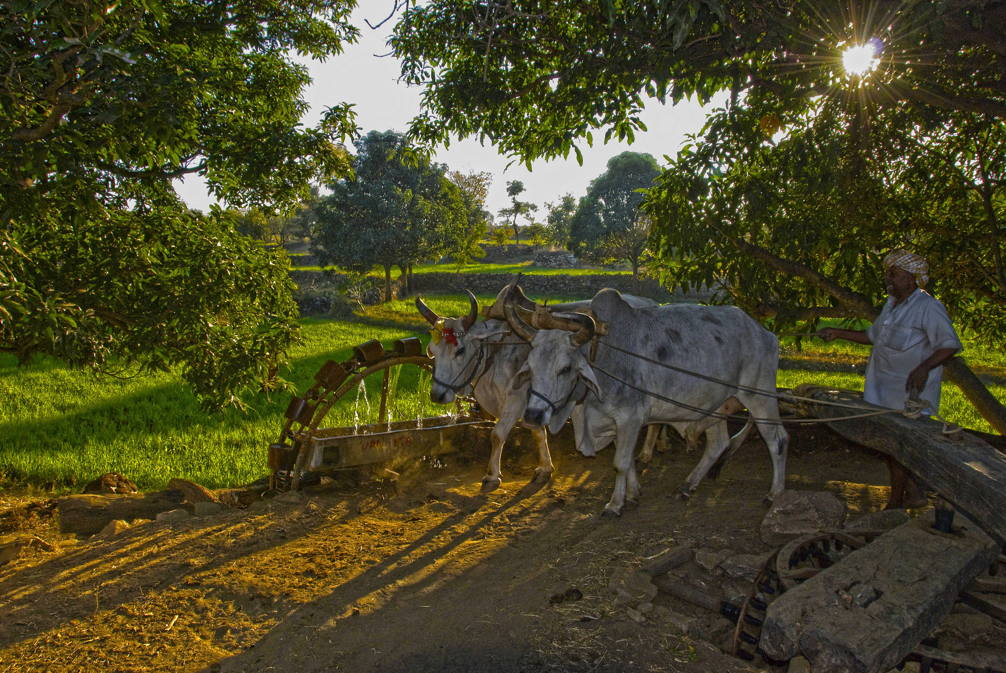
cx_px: 503
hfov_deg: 67.3
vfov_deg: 48.0
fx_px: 755
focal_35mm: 27
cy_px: 336
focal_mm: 18
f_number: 10
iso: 1000
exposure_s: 1/200
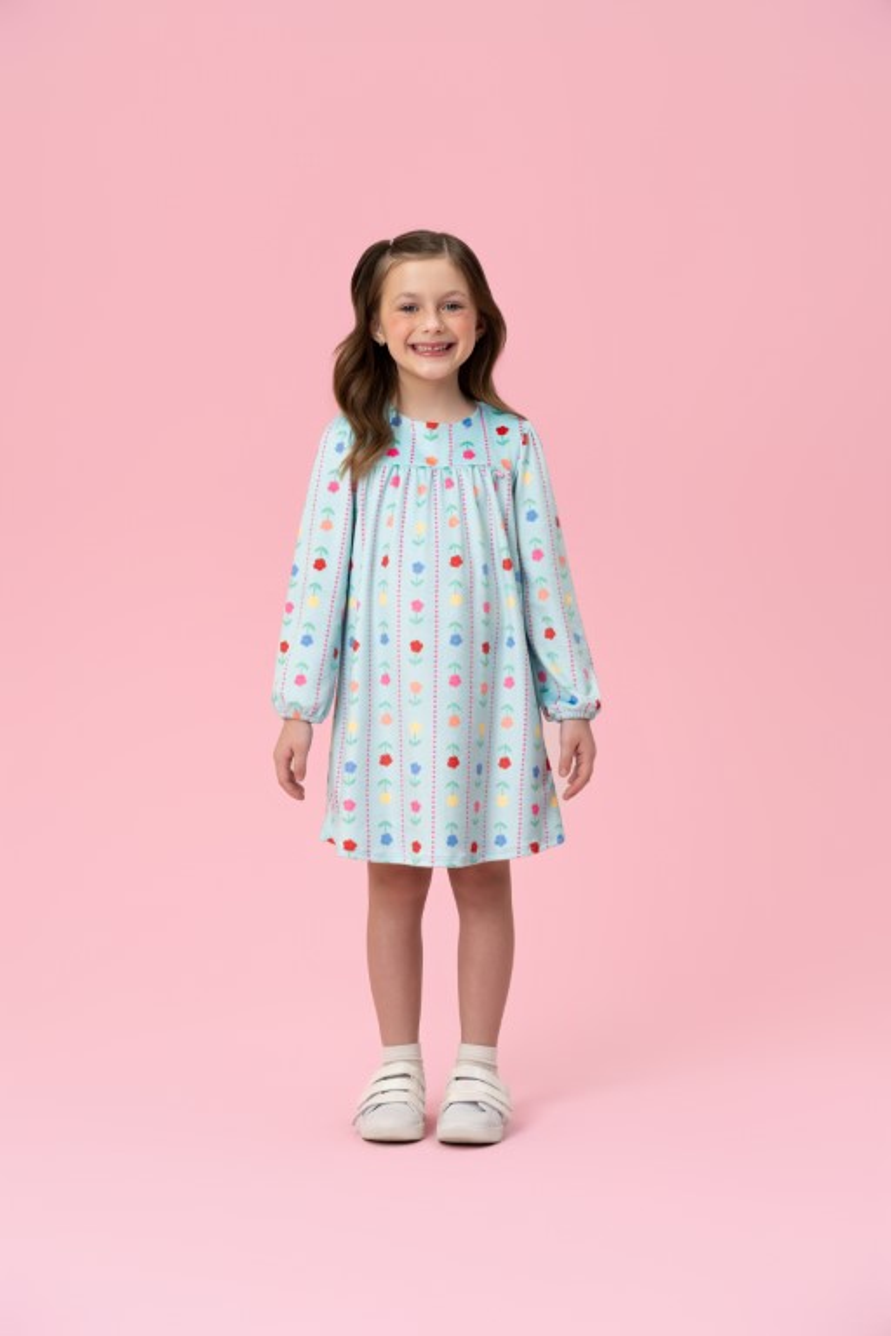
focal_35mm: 73
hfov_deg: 18.7
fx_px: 2710
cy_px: 668
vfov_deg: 27.7
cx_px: 446
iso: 100
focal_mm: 73
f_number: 6.3
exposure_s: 1/125
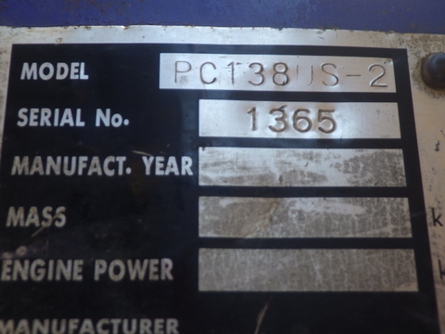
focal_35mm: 62
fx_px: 797
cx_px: 222
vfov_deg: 23.7
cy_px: 167
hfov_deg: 31.2
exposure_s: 1/100
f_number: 4.6
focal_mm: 11.1
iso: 125
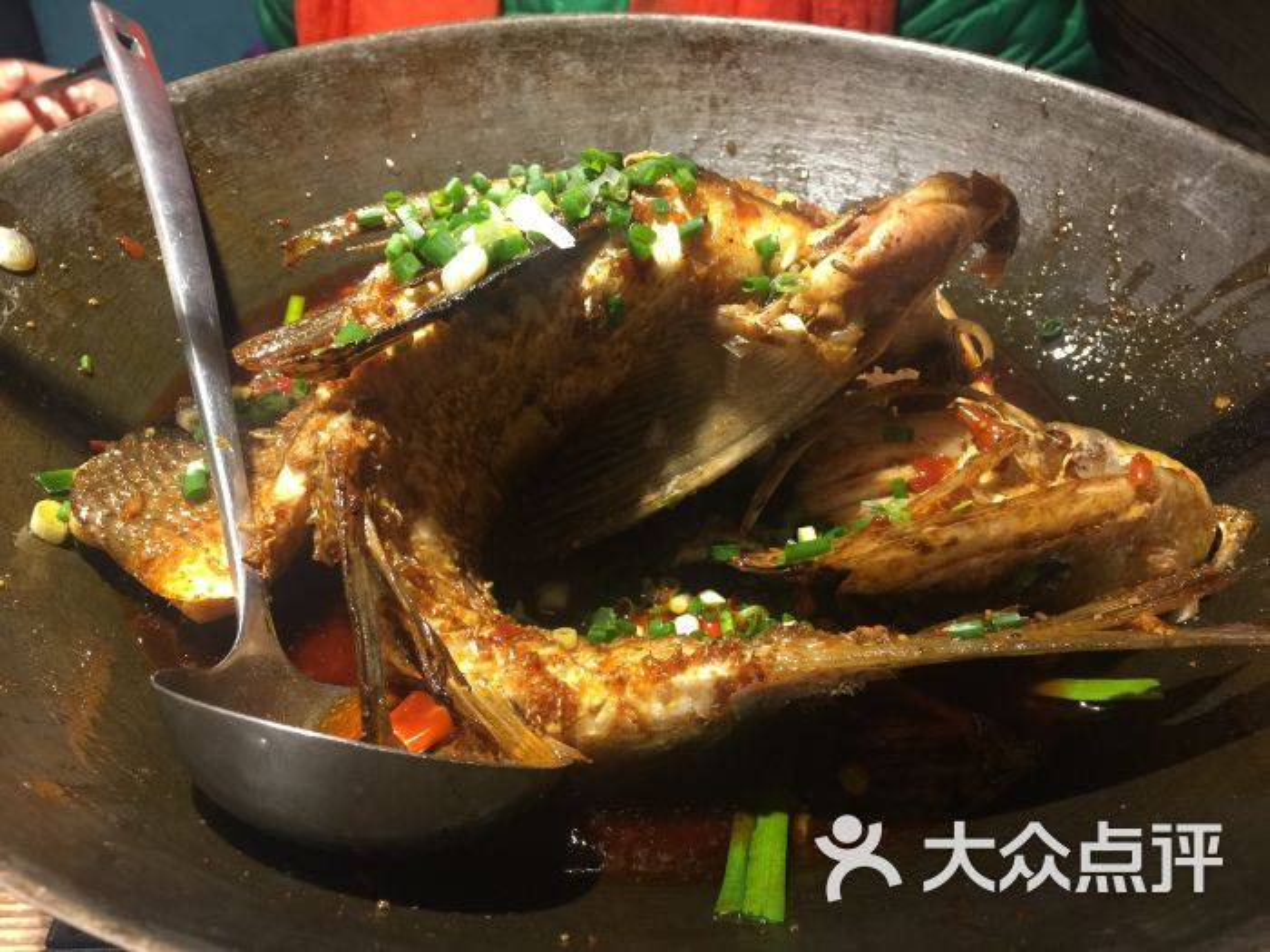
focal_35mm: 29
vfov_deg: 48.2
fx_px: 1064
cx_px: 635
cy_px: 476
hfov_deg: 61.7
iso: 80
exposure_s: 1/17
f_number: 2.2
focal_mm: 4.15
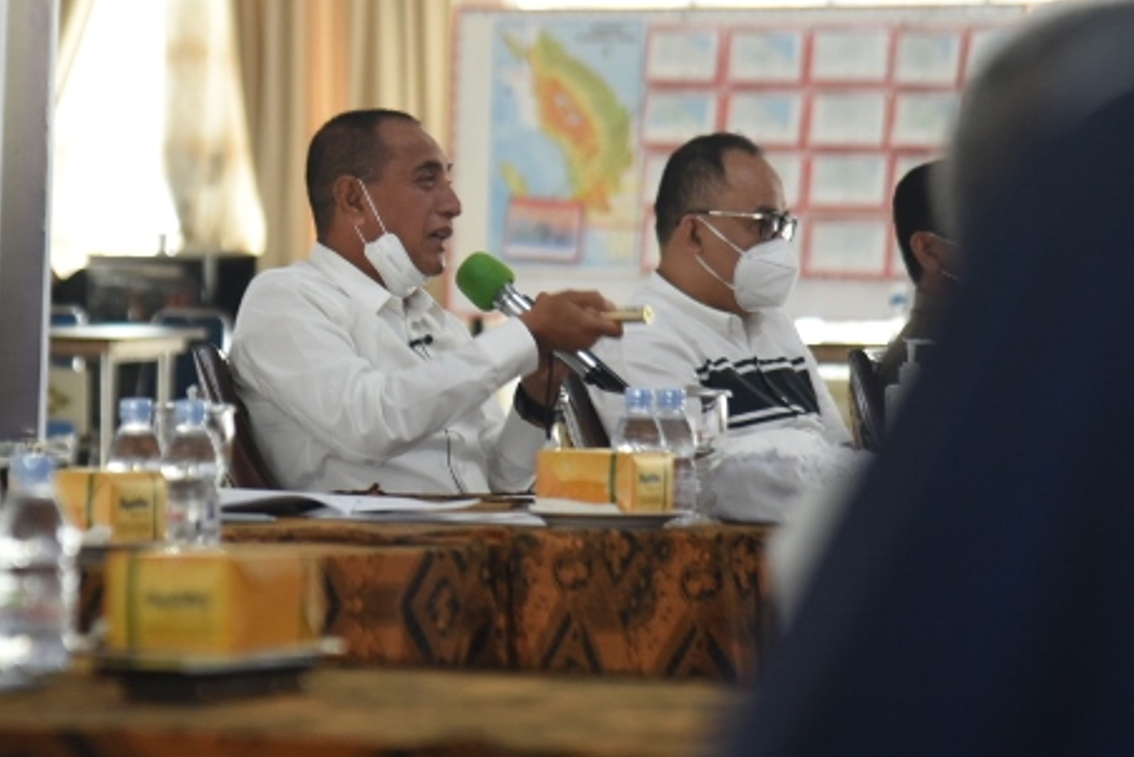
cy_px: 289
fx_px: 7467
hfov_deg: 8.7
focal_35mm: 237
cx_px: 268
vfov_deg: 5.8
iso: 1600
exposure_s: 1/60
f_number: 4
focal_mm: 120
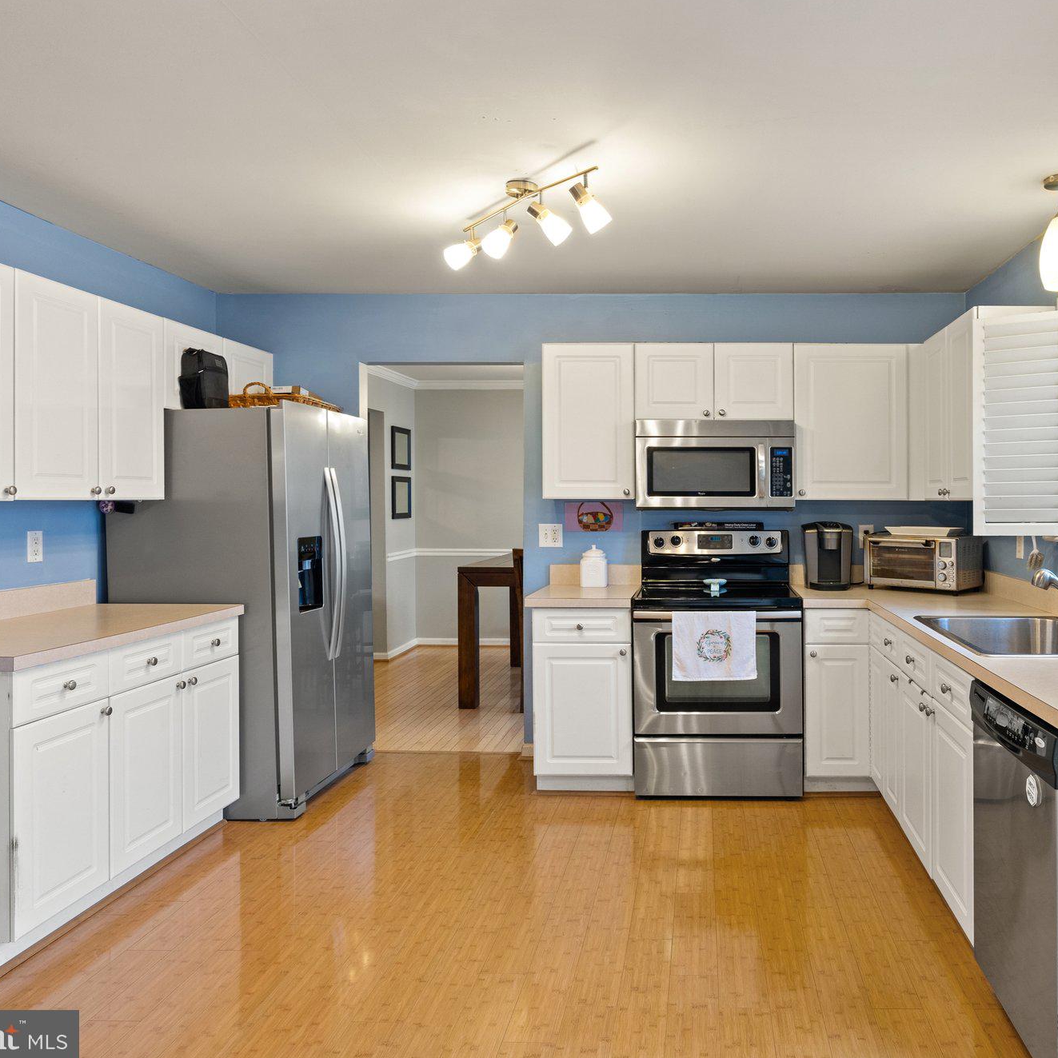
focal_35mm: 25
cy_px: 523
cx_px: 721
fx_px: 864
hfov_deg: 61.1
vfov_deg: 62.9
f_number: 8
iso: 640
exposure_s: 1/4
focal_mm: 19
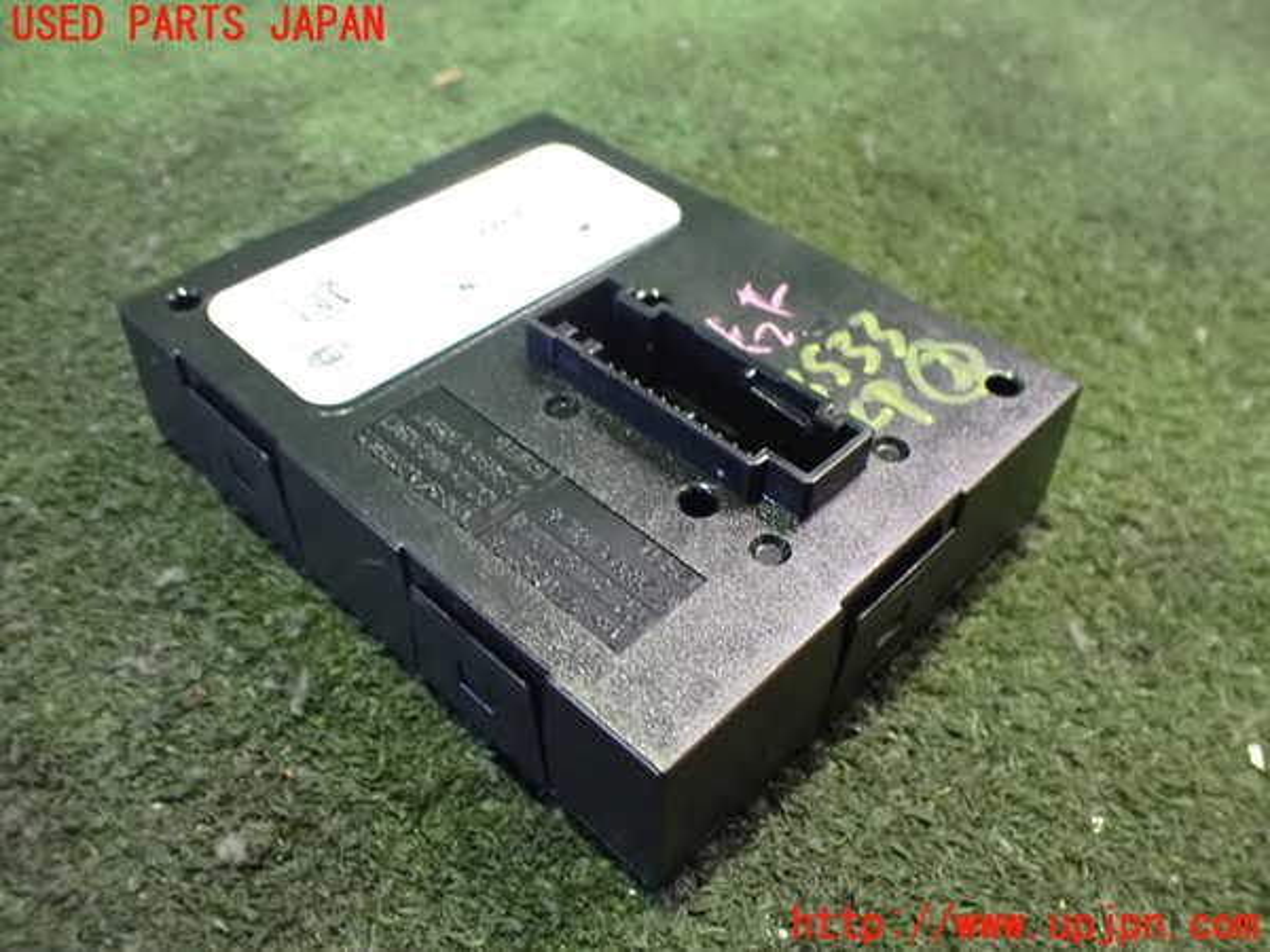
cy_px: 476
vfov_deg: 46.8
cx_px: 635
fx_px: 1101
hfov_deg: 60.0
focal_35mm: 30
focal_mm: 5.4
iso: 1600
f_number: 2.3
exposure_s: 1/30
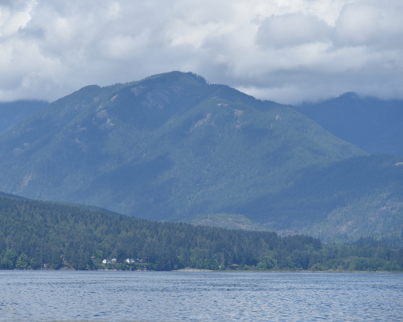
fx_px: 2696
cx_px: 187
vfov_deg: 6.8
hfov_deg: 8.5
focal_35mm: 226
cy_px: 161
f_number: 8
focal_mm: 200
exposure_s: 1/400
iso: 100
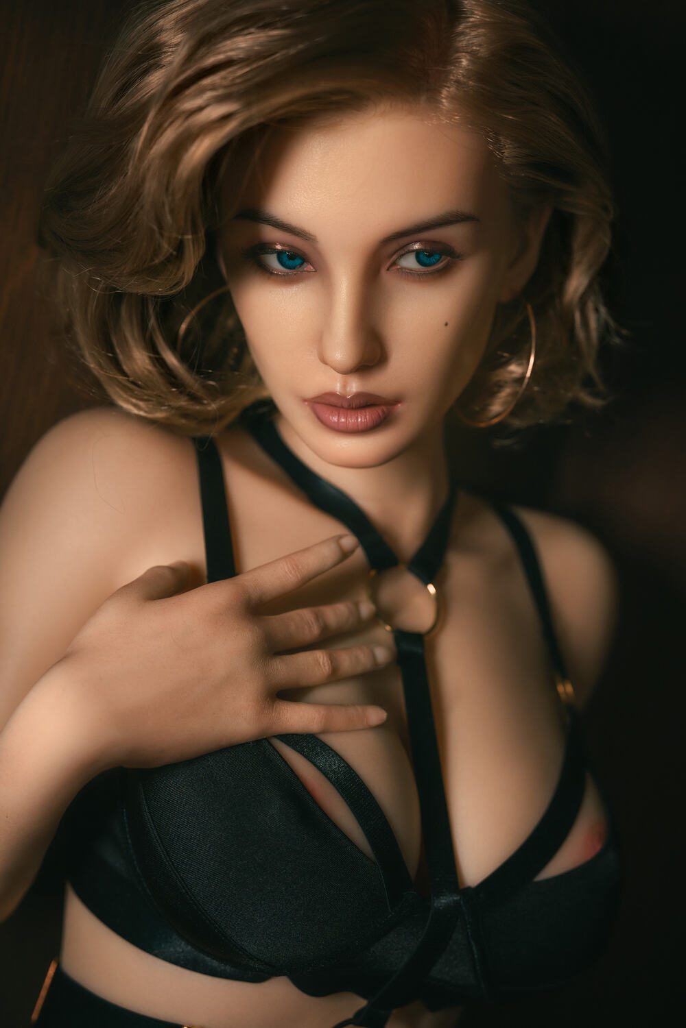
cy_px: 514
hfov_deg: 27.0
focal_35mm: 50
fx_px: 1429
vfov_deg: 39.6
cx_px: 343
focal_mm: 50
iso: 320
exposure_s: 1/200
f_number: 2.8
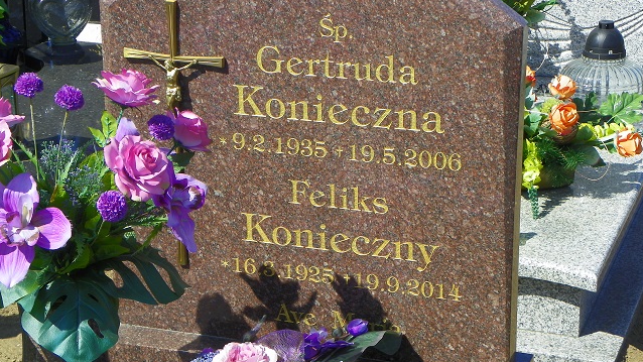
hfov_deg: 25.9
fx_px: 1398
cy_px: 182
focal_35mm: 82
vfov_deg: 14.7
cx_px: 322
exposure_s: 1/200
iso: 64
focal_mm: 13.4
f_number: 5.6
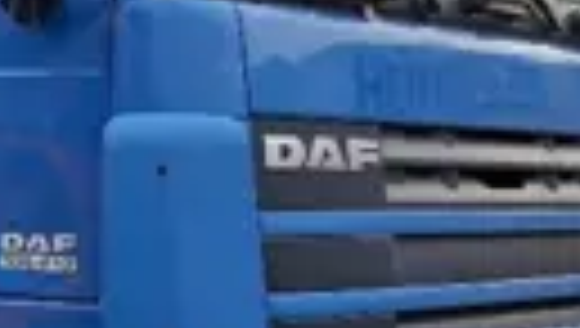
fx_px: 1556
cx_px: -9
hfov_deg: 20.4
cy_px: 162
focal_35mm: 101
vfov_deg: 12.0
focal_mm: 4.69
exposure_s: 1/1672
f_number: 1.8
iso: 32
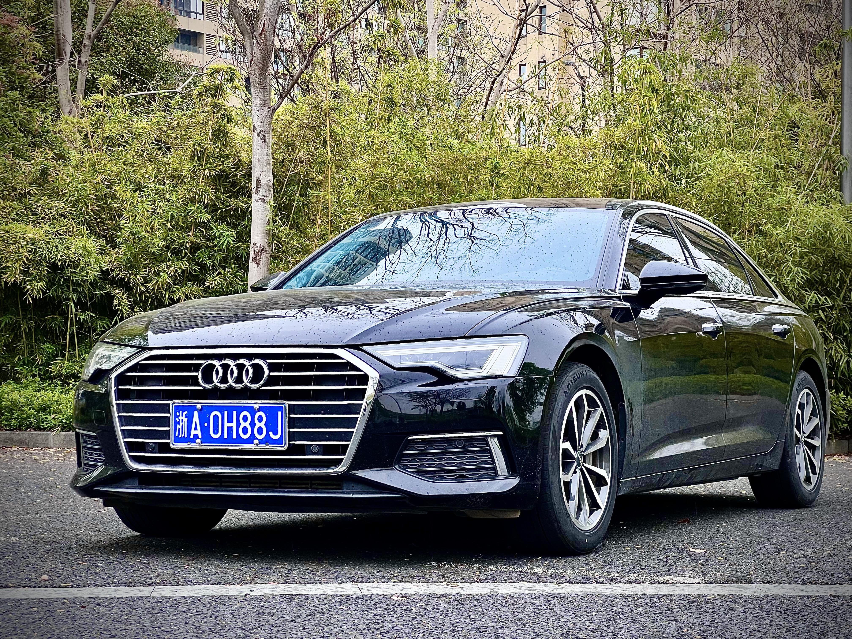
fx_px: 1895
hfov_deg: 25.3
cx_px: 426
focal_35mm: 77
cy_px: 320
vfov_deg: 19.1
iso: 100
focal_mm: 9
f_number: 2.8
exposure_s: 1/99
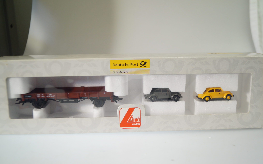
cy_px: 82
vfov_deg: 34.4
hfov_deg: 52.8
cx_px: 132
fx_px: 265
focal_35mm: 37
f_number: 4
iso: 320
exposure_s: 1/160
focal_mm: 24
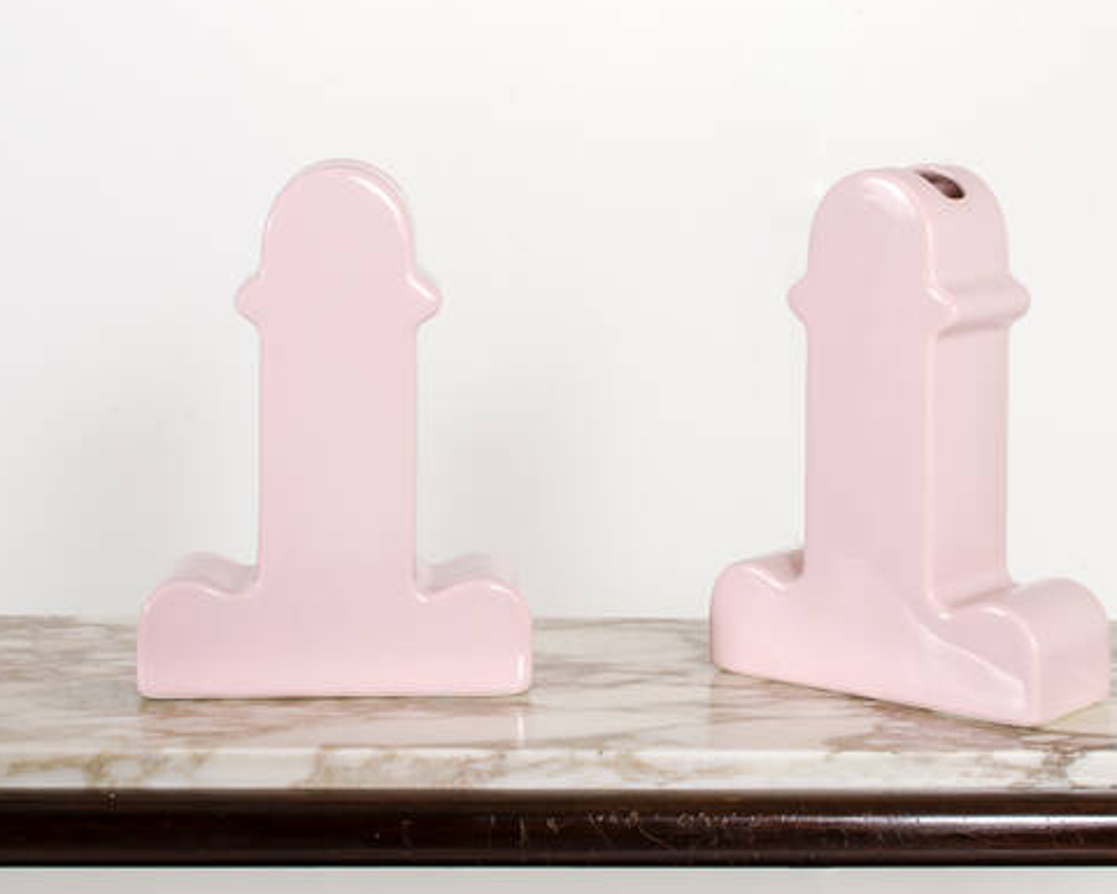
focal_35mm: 74
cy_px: 397
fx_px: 2437
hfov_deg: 25.8
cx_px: 603
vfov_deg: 20.8
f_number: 18
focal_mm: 35
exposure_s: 1/160
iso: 125
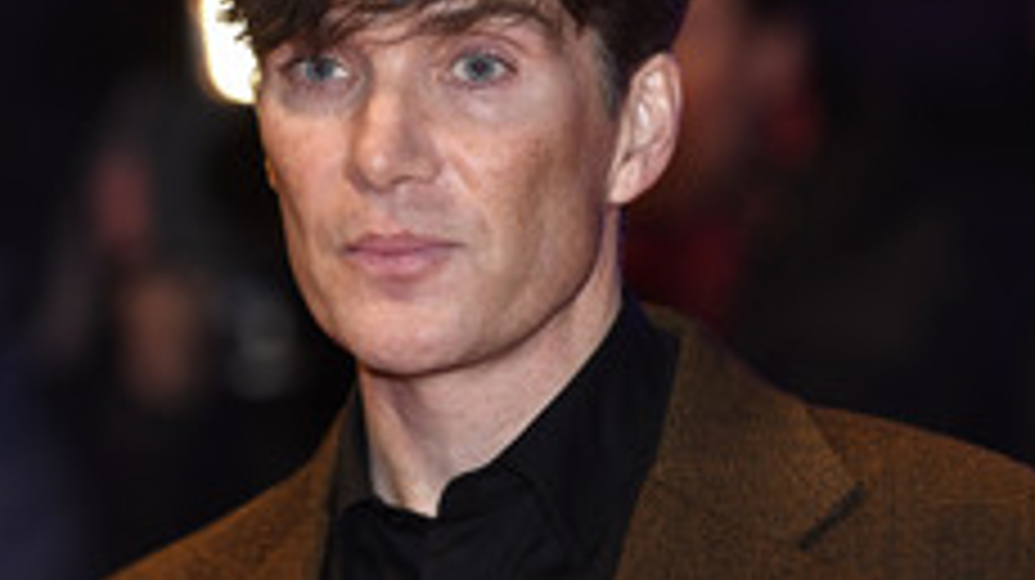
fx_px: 10147
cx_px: 457
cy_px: 328
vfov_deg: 3.3
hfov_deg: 5.8
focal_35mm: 370
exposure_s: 1/640
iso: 800
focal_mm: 180
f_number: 3.5
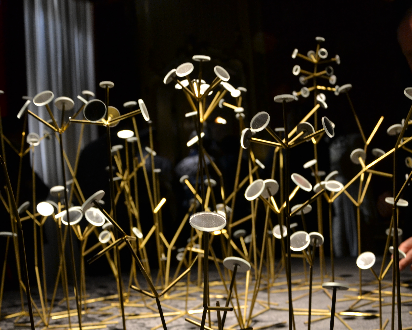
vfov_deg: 38.0
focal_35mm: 39
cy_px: 202
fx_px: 476
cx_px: 214
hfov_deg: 46.8
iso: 500
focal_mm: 18
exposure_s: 1/15
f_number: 3.5
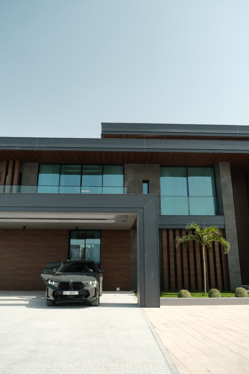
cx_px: 124
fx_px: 280
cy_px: 187
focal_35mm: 27
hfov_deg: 47.9
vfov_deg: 67.4
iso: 250
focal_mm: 18
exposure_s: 1/1000
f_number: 2.8
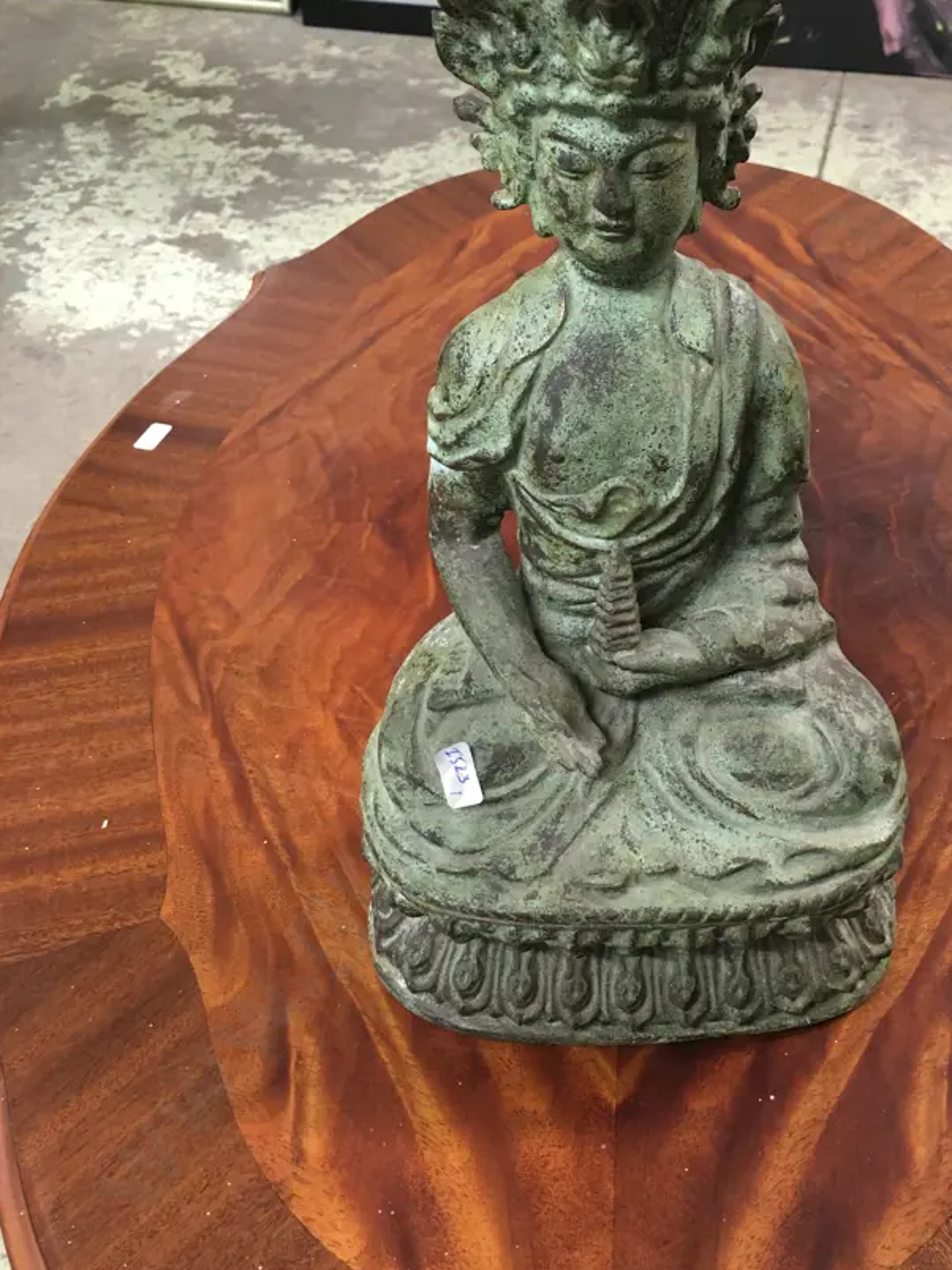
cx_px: 601
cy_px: 558
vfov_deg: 50.0
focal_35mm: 37
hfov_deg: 38.4
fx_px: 1357
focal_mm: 4.15
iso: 160
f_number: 2.2
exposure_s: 1/33
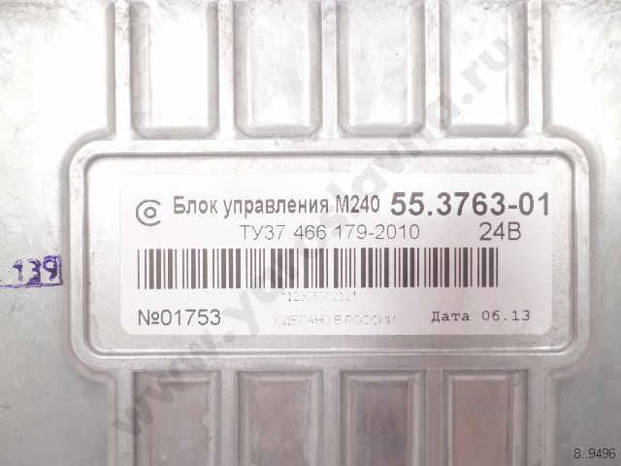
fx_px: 502
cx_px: 310
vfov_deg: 49.7
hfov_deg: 63.4
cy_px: 233
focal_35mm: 28
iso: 200
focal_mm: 5
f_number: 3.1
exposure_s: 1/200
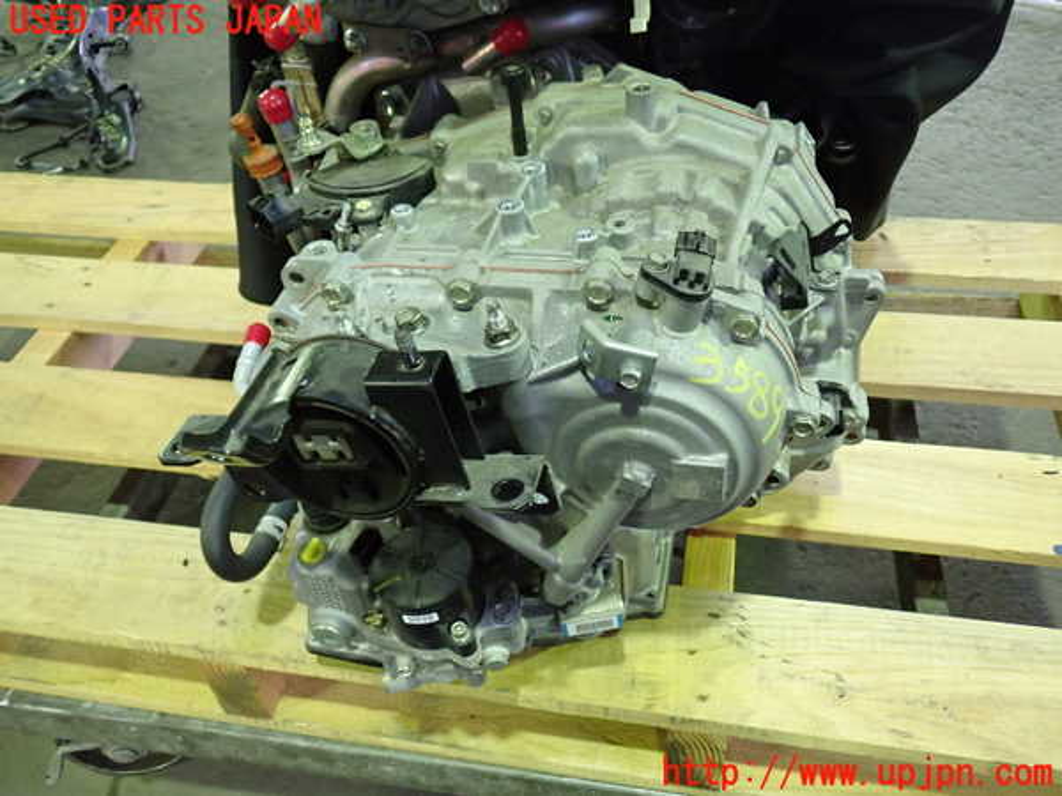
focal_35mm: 30
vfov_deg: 46.8
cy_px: 398
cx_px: 531
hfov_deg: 60.0
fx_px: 920
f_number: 2.3
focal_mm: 5.4
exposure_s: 1/30
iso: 640
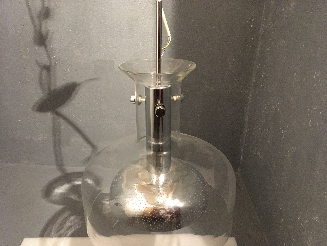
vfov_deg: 48.2
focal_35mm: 29
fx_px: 274
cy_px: 123
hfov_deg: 61.7
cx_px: 164
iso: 320
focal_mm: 4.15
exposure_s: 1/17
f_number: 2.2
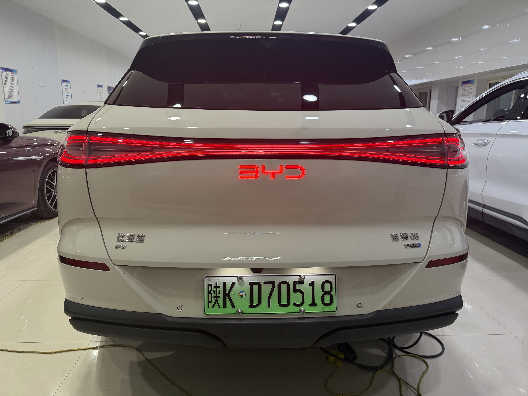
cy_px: 198
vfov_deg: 56.8
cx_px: 264
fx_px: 366
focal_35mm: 24
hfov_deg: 71.6
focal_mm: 6.76
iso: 160
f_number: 1.78
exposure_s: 1/100
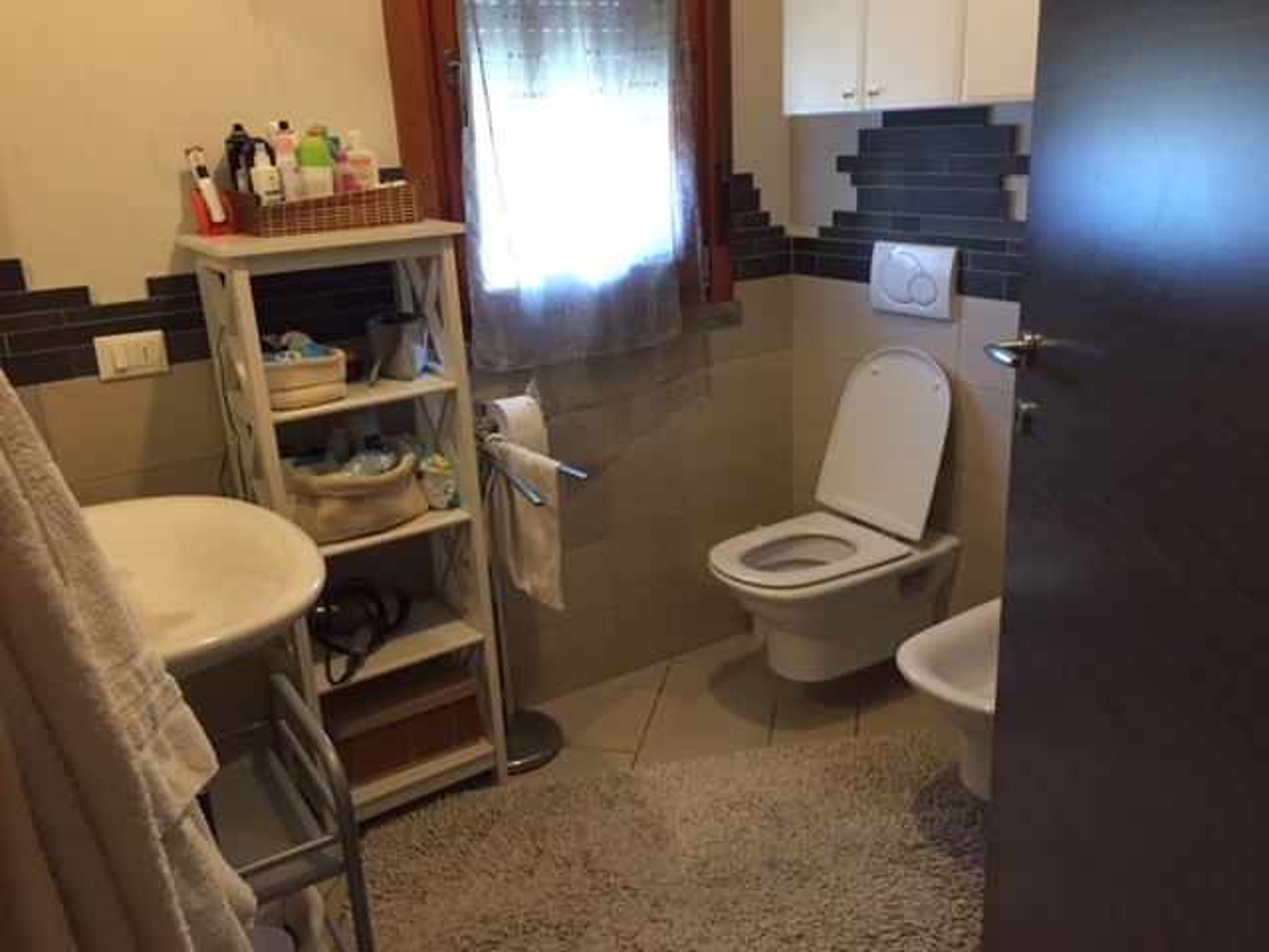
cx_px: 634
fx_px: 1063
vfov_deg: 48.2
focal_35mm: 29
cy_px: 476
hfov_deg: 61.7
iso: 250
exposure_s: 1/25
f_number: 2.2
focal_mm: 4.15
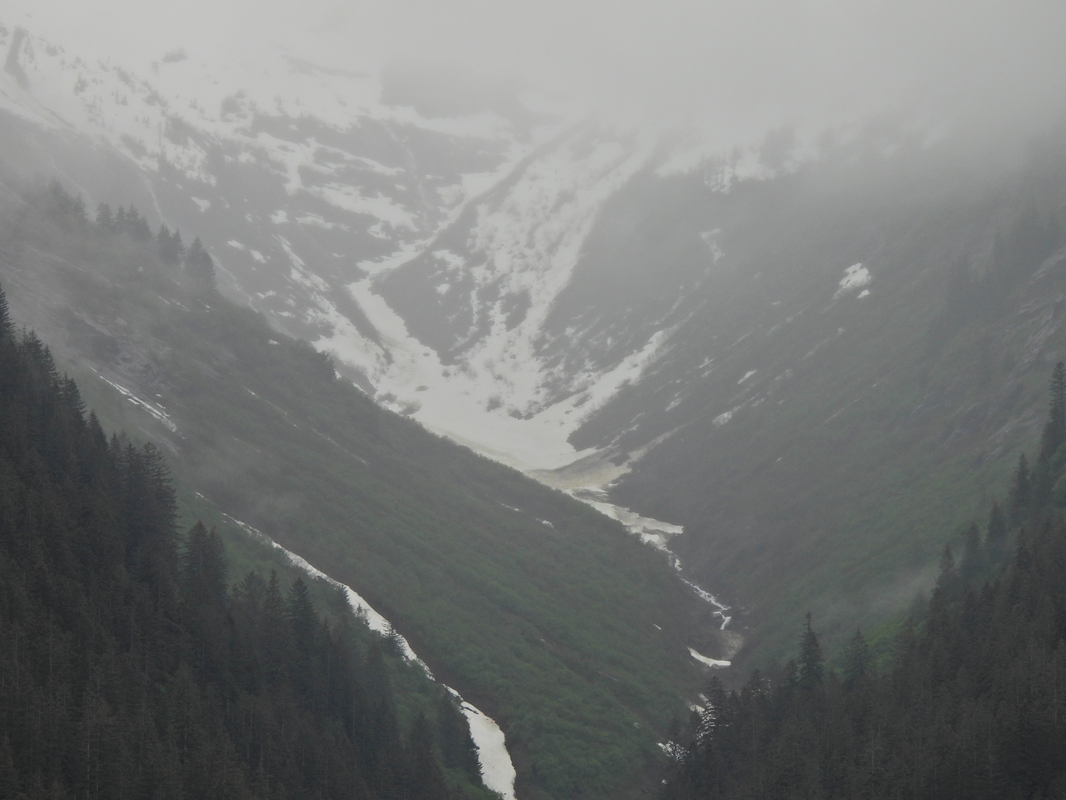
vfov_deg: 6.2
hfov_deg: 8.2
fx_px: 7391
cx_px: 533
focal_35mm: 240
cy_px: 400
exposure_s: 1/250
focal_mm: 42.8
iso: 100
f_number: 4.5
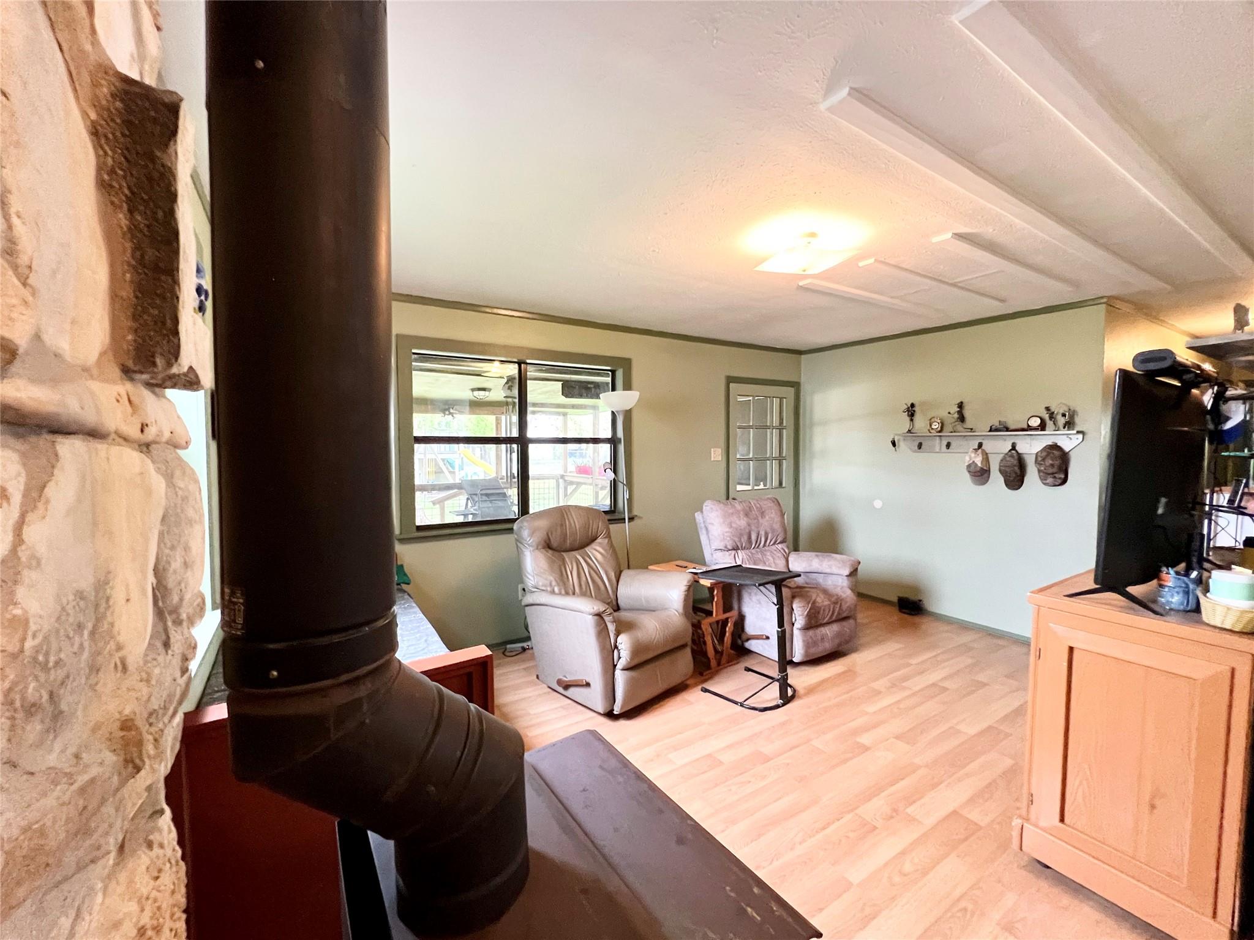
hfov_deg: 106.2
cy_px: 470
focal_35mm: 13
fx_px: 471
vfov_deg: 89.9
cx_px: 627
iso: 500
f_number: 1.8
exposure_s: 1/60
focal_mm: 1.57
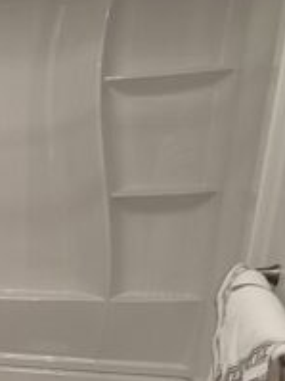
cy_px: 375
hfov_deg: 16.7
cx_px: -281
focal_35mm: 67
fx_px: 736
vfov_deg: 27.4
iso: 125
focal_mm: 1.74
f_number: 2.2
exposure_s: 1/60
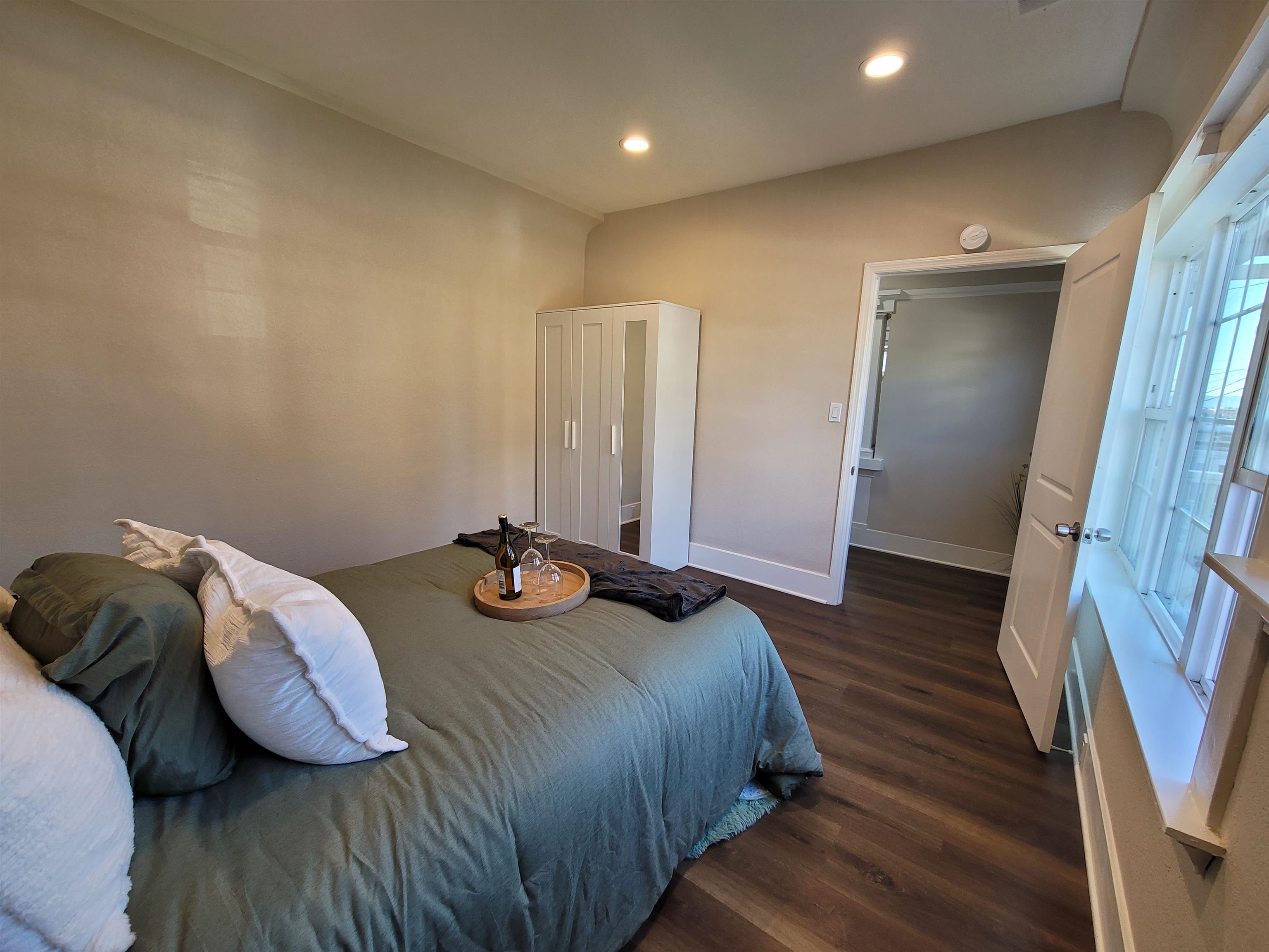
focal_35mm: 13
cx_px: 634
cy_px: 476
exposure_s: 1/60
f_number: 2.2
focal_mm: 2.2
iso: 100
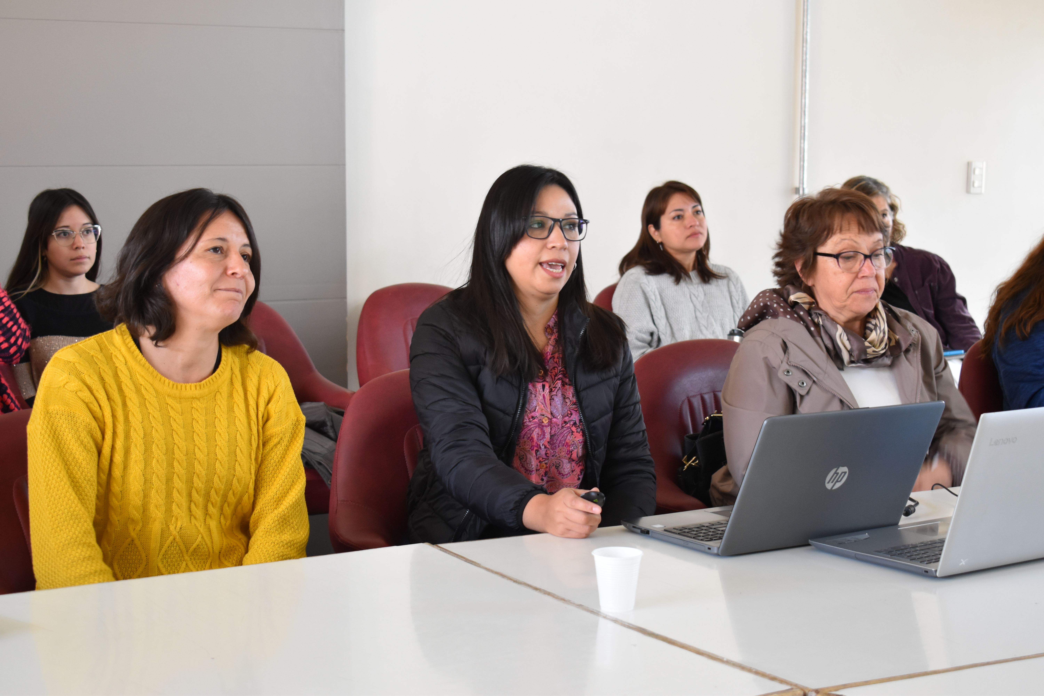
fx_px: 1957
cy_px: 348
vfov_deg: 20.2
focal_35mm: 68
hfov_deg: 29.9
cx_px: 522
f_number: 5
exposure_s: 1/30
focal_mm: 45
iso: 1100
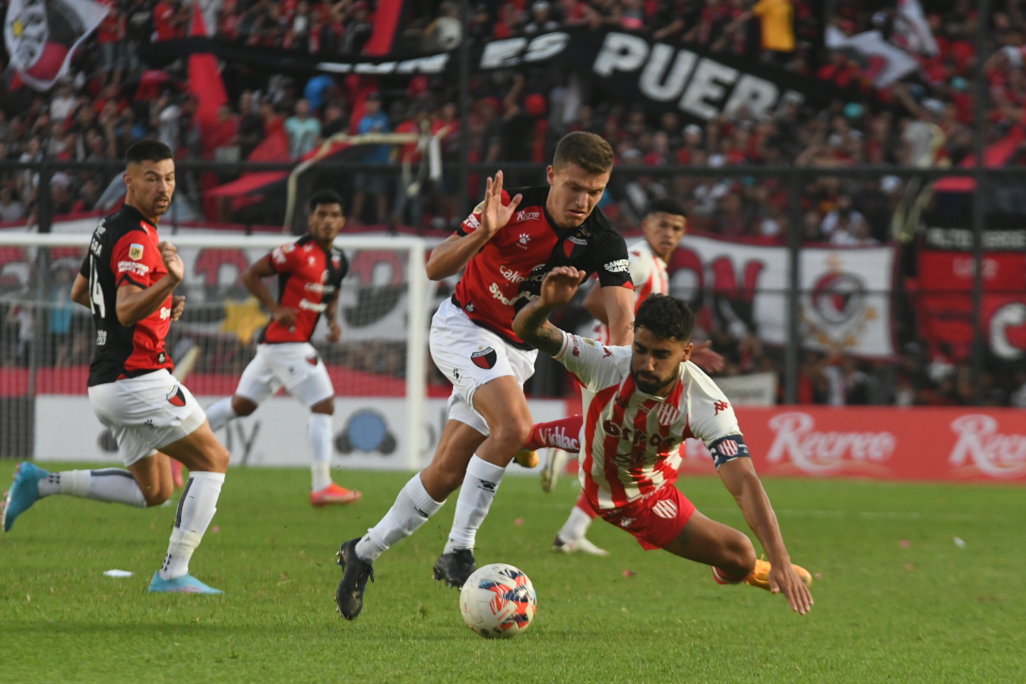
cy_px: 359
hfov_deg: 5.7
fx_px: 10259
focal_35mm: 360
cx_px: 578
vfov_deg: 3.8
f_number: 4.5
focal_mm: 200
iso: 2000
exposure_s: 1/1000
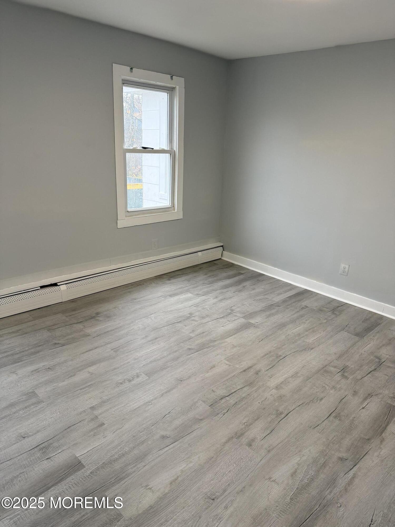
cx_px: 198
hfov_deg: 56.8
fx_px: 365
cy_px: 264
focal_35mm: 24
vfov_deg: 71.6
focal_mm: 6.76
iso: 160
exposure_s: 1/148
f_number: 1.78
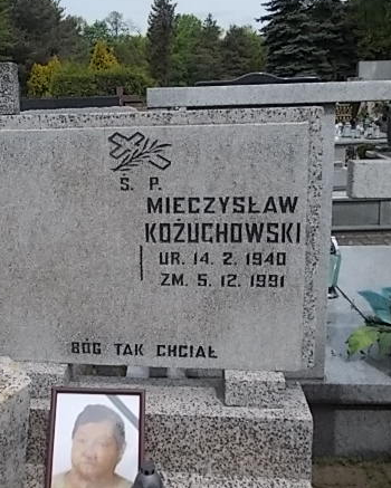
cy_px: 224
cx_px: 107
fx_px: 578
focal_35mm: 40
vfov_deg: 45.7
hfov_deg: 36.6
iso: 80
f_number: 5.4
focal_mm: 4
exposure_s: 1/400
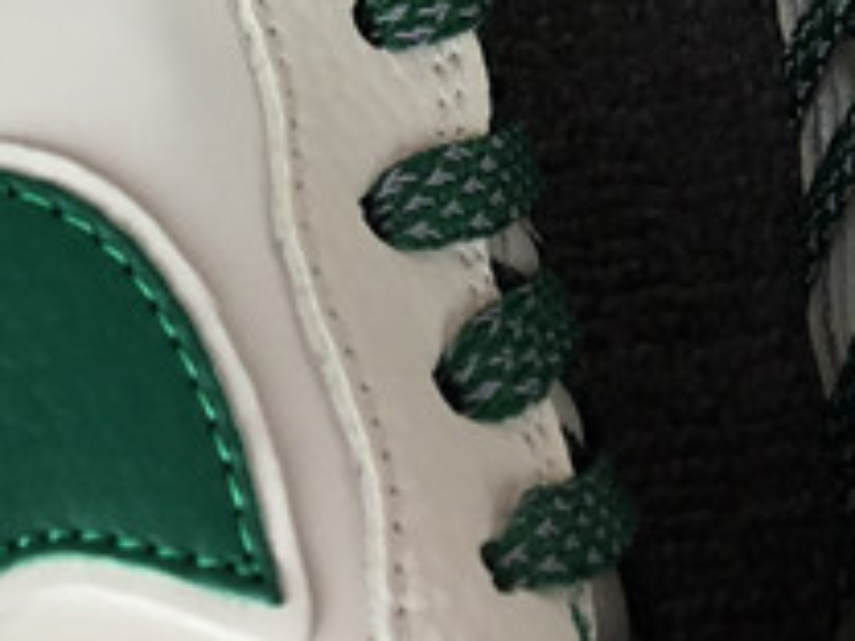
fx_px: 3310
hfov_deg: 14.7
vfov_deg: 10.2
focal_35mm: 134
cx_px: 432
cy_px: -664
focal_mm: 3.3
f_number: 2.4
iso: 25
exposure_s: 1/125
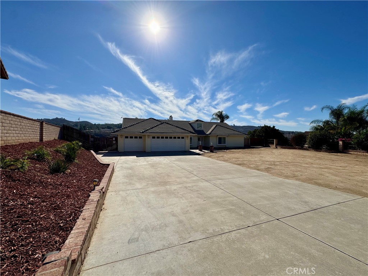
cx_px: 184
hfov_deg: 102.1
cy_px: 138
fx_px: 149
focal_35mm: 14
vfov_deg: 85.7
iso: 32
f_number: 2.2
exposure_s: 1/4132
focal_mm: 2.22
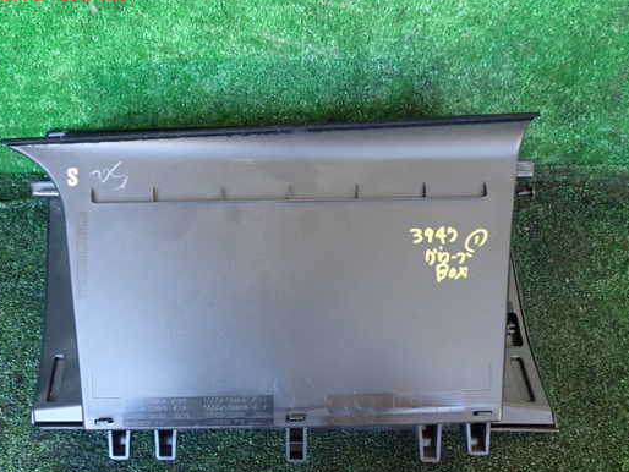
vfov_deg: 40.7
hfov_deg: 52.4
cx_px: 270
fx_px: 636
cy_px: 252
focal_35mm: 35
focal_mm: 5.4
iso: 400
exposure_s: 1/30
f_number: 2.3
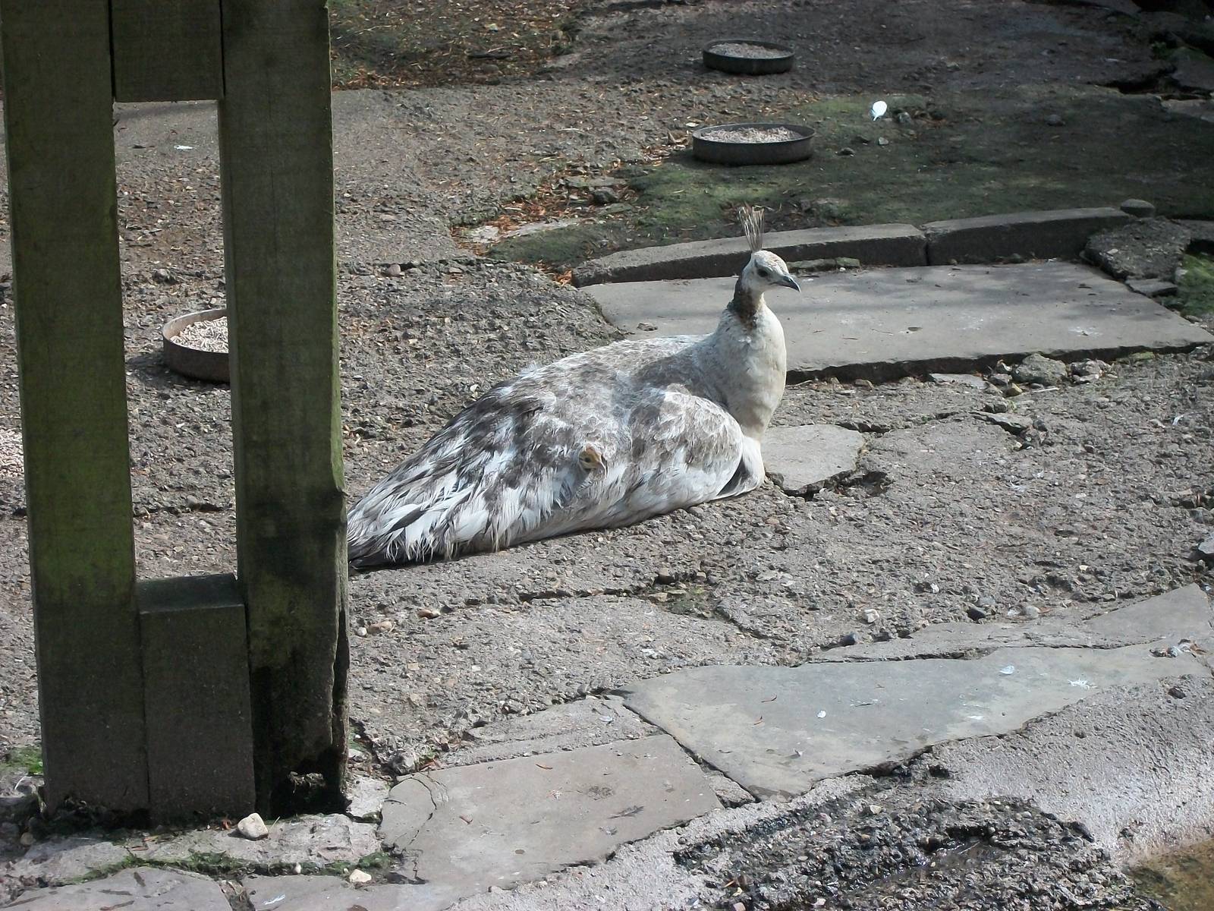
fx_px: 3367
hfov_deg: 20.4
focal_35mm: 96
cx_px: 607
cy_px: 456
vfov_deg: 15.4
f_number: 5.2
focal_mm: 17.1
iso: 217
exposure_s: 1/500
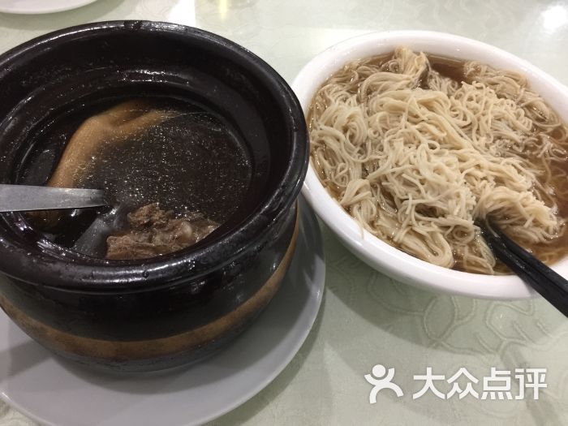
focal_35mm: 29
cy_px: 213
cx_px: 284
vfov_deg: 48.2
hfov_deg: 61.7
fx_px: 476
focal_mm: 4.15
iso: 125
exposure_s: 1/8
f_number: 2.2
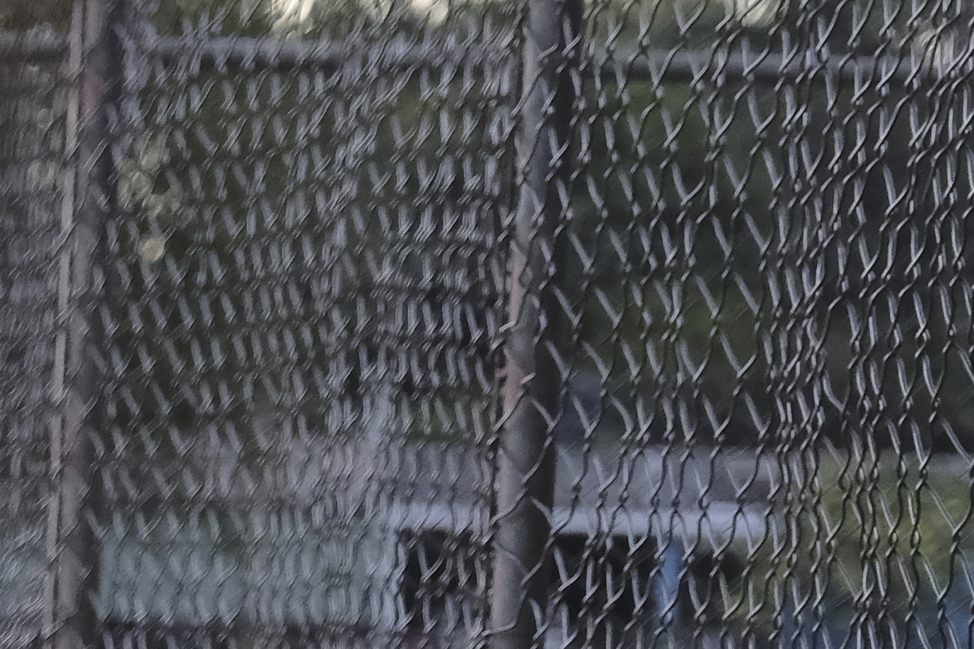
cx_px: -483
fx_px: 10172
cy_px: 1317
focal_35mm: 376
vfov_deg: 3.6
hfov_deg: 5.4
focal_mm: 55
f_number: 2.8
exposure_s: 1/500
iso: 2500
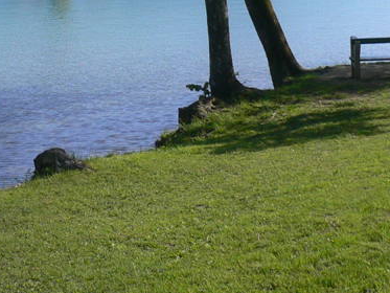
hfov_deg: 19.4
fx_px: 1127
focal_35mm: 100
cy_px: -110
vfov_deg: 14.1
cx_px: 79
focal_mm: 5.8
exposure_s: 1/250
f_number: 5.6
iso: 80
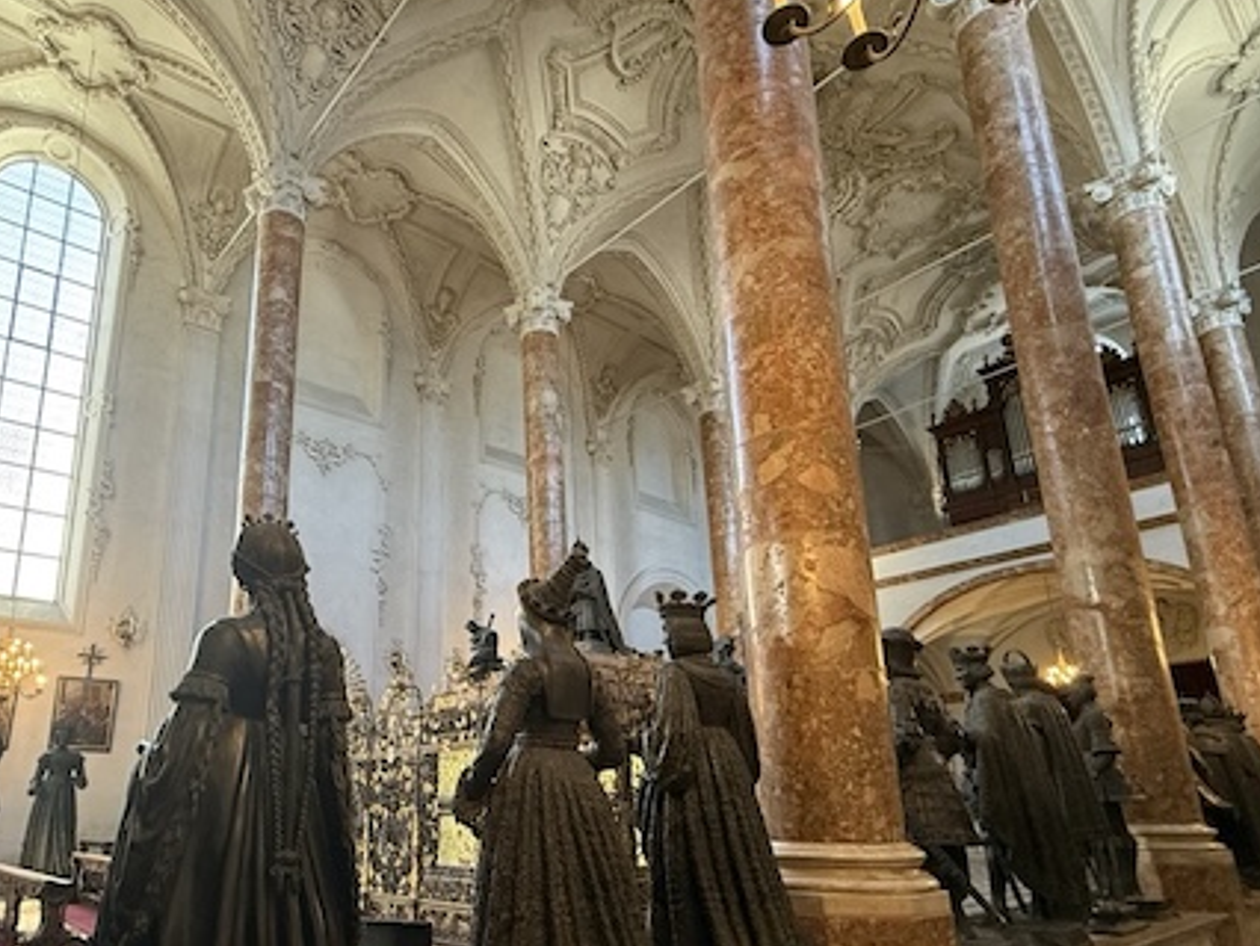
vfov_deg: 58.2
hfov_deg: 72.9
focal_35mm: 23
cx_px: 491
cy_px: 590
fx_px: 838
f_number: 2.2
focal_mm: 2.22
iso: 320
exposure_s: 1/50
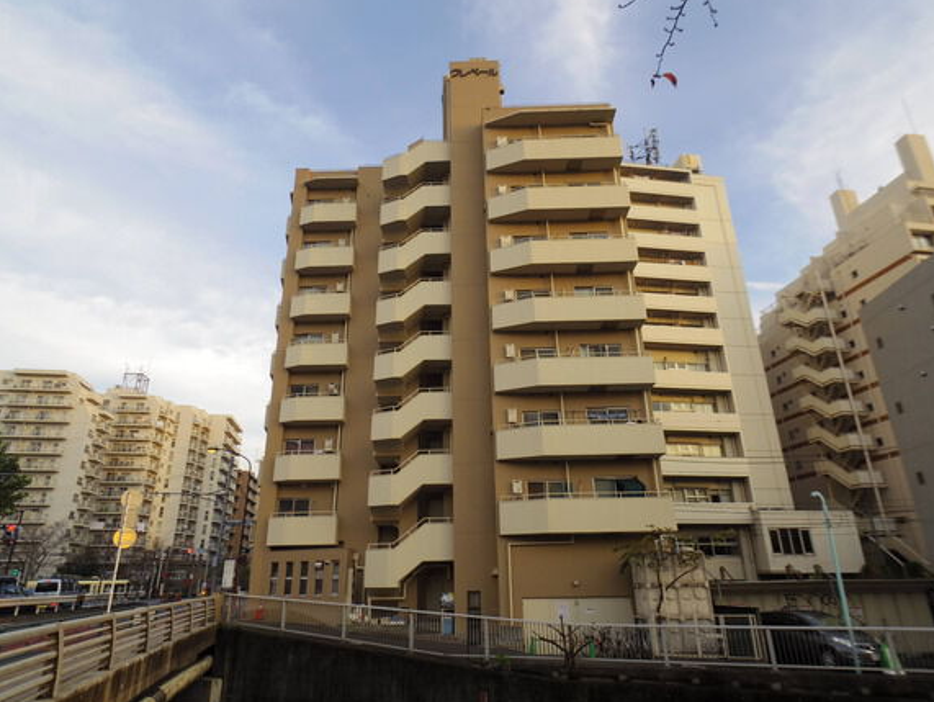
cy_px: 345
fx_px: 567
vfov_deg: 63.5
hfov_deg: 78.9
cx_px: 489
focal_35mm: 21
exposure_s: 1/40
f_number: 3.7
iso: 100
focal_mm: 4.3
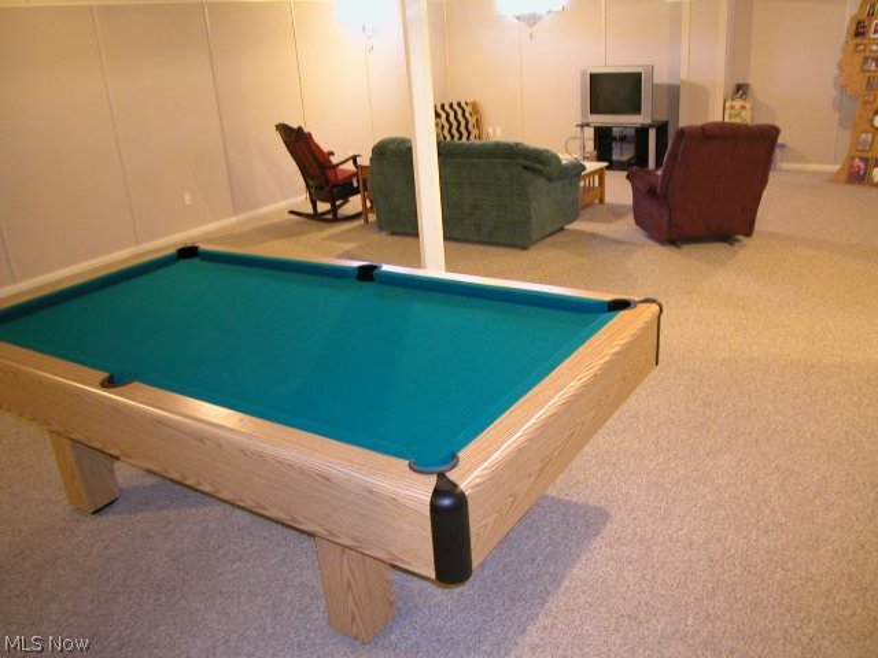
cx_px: 439
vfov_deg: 49.7
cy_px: 329
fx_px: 710
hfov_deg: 63.4
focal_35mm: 28
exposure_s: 1/5.2
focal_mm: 7.1
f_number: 2.8
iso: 316
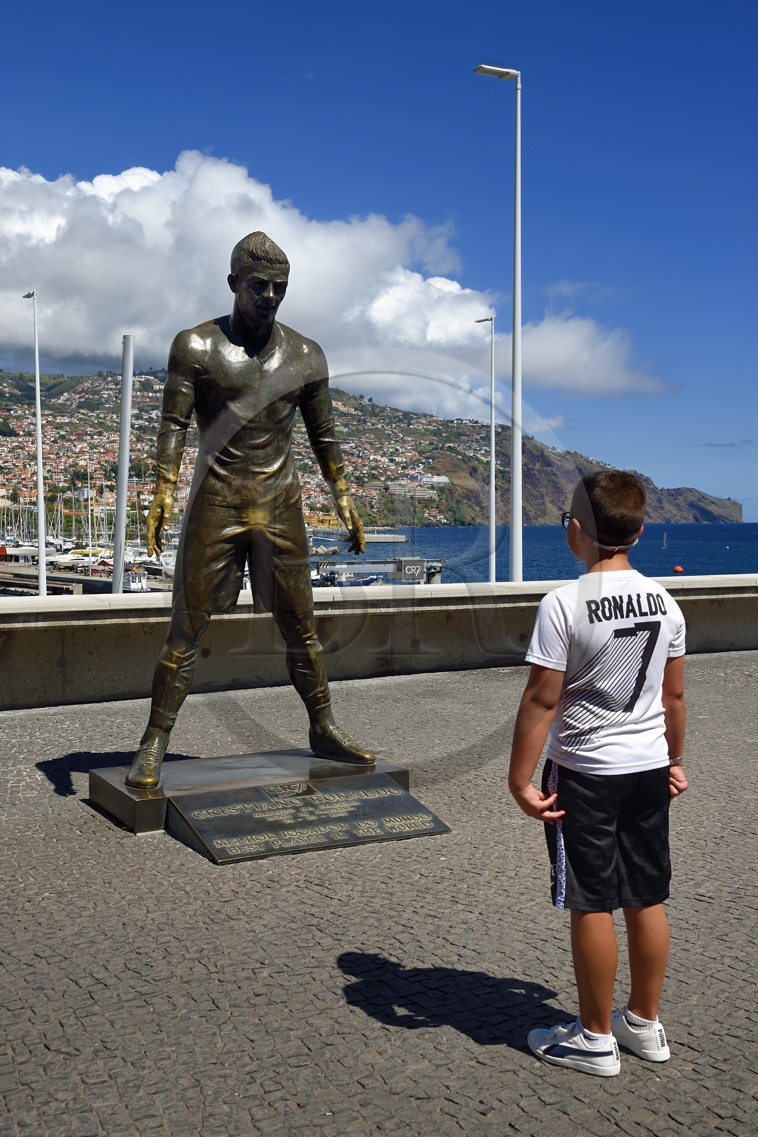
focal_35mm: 36
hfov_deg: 36.9
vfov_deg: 53.1
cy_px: 568
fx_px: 1137
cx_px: 379
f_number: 9
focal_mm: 36
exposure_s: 1/1000
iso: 200
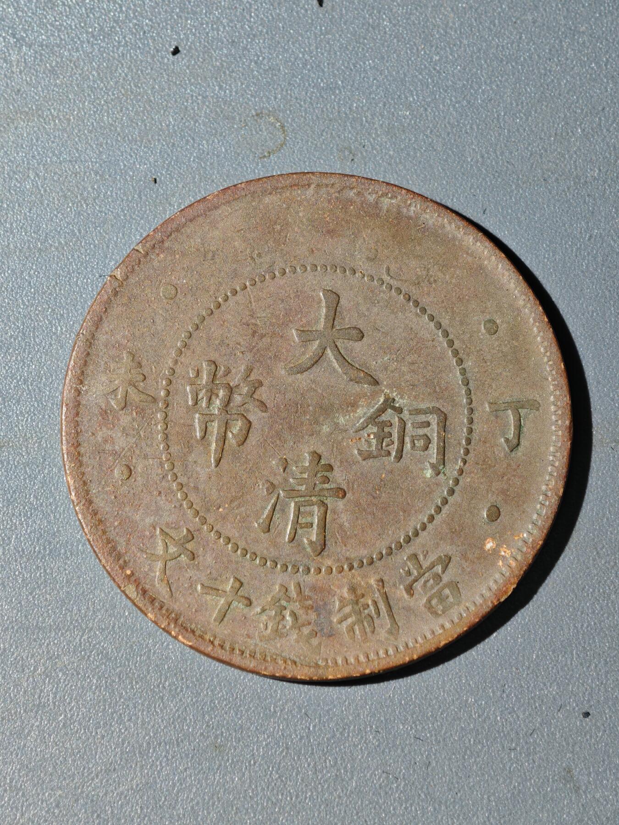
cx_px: 310
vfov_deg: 21.5
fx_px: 2170
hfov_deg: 16.2
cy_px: 412
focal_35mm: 91
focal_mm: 9
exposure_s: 1/100
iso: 200
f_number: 2
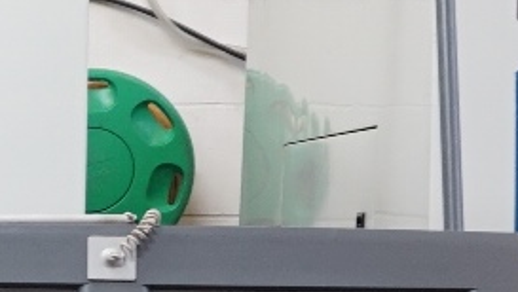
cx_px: -717
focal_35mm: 178
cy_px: 489
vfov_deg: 6.7
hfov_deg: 10.4
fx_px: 2447
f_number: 4
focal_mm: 16
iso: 250
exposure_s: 1/60
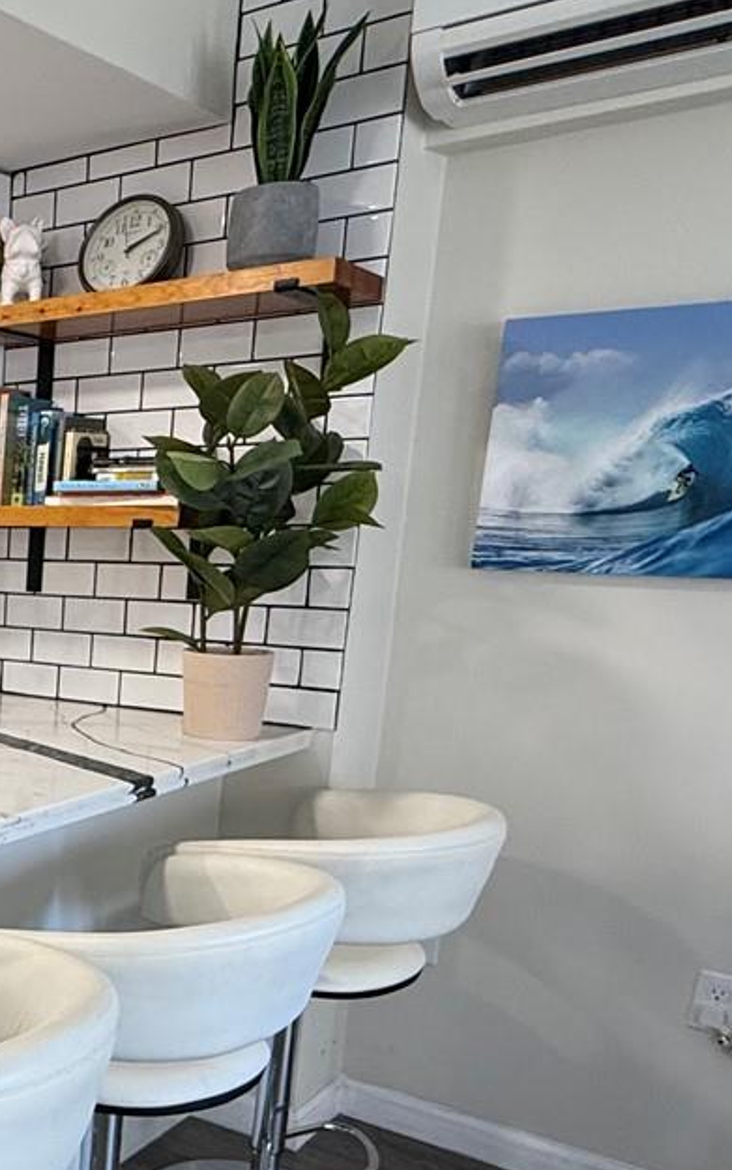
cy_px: 786
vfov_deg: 50.5
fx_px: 1212
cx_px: -251
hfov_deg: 27.3
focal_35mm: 38
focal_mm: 2.22
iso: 160
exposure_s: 1/120
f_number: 2.2
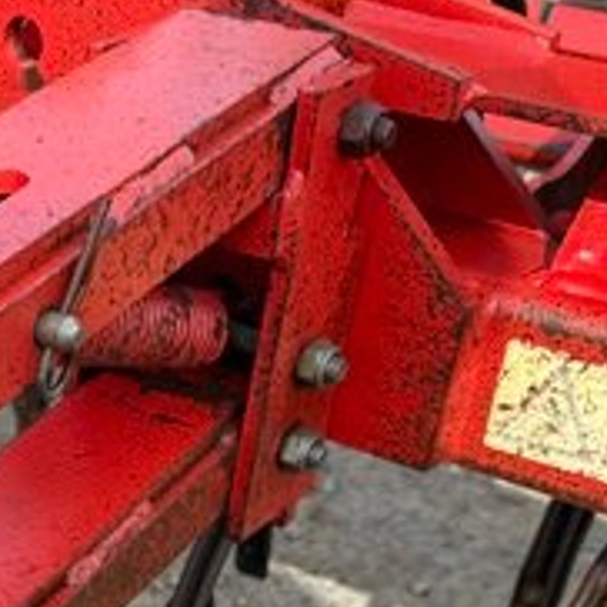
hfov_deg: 23.4
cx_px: -33
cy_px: 707
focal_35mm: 70
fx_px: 1389
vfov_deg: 22.9
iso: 80
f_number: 1.78
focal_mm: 6.76
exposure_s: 1/1106
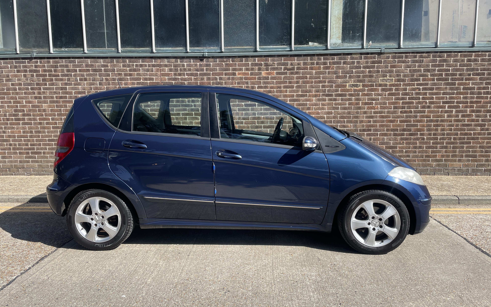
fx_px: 375
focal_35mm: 28
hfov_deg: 66.5
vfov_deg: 44.5
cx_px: 248
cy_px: 166
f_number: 1.6
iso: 32
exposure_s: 1/1795
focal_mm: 4.2
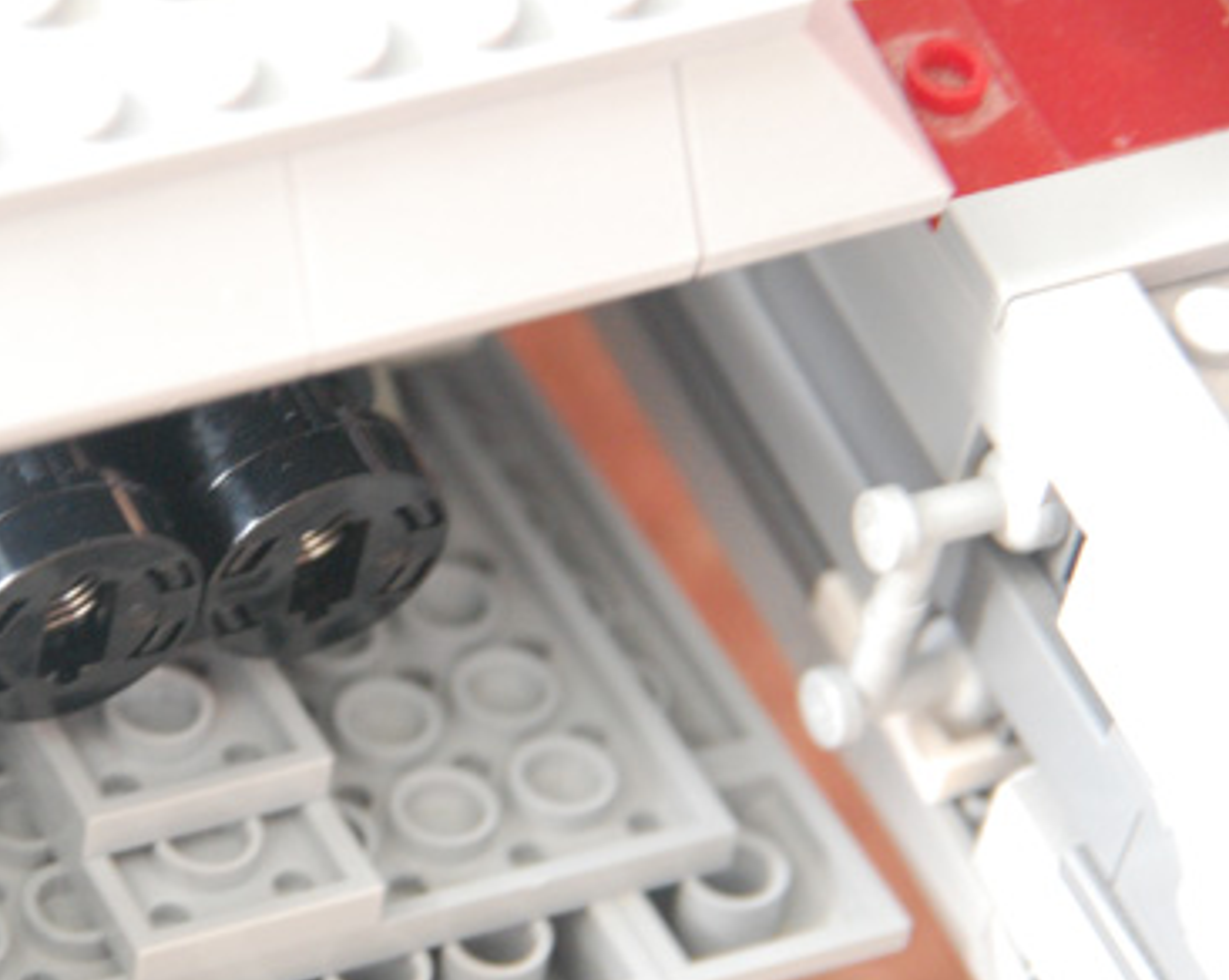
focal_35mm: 336
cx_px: 252
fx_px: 12200
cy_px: 611
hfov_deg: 5.8
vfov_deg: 4.6
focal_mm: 145
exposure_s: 1/15
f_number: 6
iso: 1600
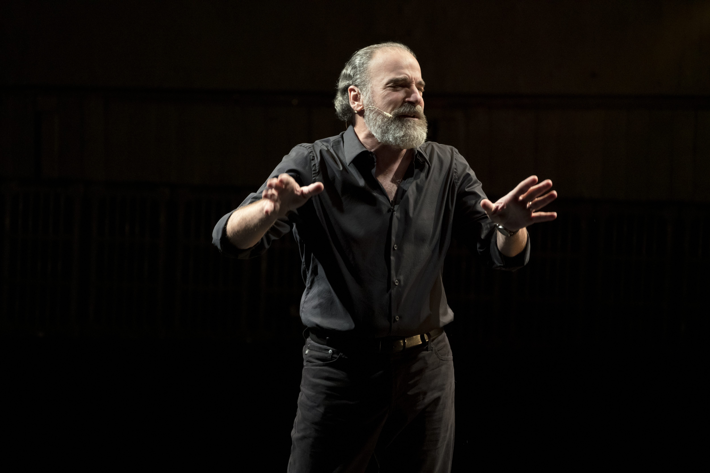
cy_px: 236
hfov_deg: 8.9
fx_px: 4576
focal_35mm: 232
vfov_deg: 5.9
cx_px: 355
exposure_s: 1/160
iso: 4000
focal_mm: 232
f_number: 5.6
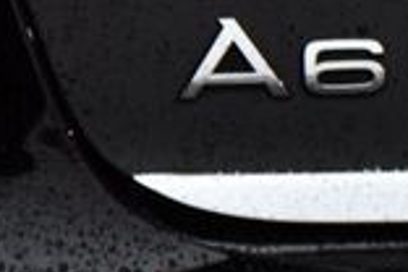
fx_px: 6845
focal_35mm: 604
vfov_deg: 2.3
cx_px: 26
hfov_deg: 3.4
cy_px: -201
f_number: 4.8
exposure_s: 1/250
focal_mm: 98
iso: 560
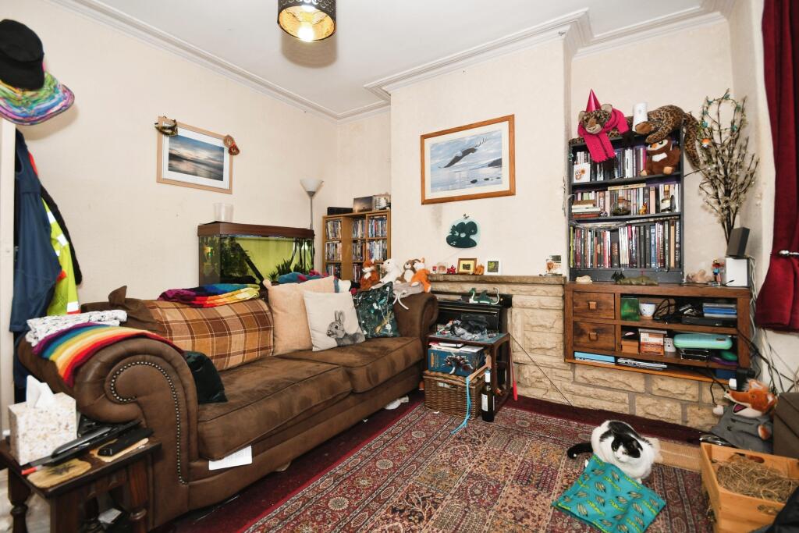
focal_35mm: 15
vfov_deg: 77.3
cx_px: 400
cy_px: 266
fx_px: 333
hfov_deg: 100.4
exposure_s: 1/60
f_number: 8
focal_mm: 10
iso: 400
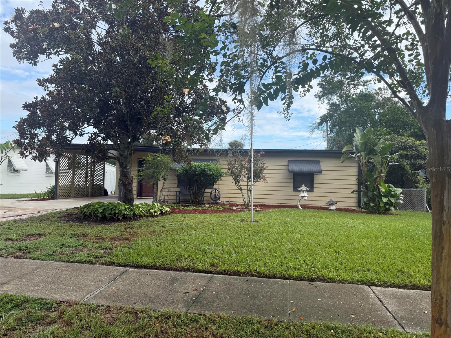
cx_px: 226
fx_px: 313
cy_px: 169
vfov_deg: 56.8
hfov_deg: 71.6
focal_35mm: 24
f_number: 1.78
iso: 80
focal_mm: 6.76
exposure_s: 1/1585
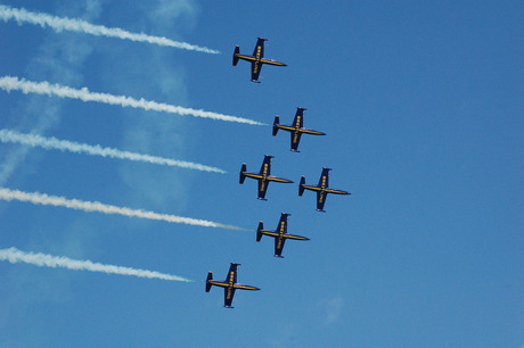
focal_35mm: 120
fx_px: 1745
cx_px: 262
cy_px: 174
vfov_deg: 11.4
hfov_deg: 17.1
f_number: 10
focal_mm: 80
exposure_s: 1/1600
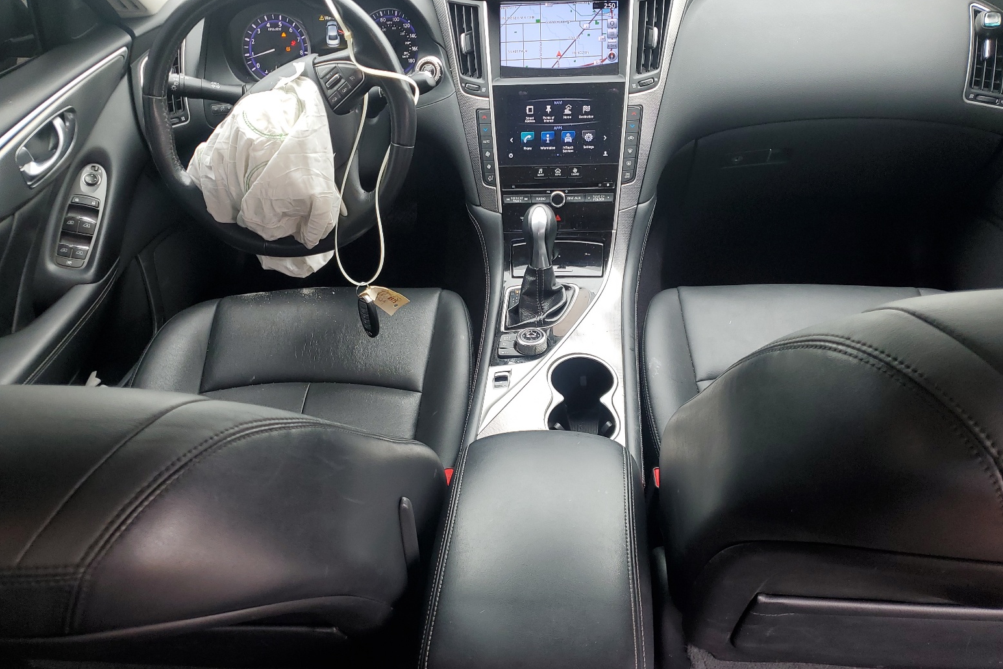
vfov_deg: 46.4
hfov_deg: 65.5
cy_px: 339
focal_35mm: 28
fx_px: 780
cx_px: 518
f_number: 1.5
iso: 55
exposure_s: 1/60.2
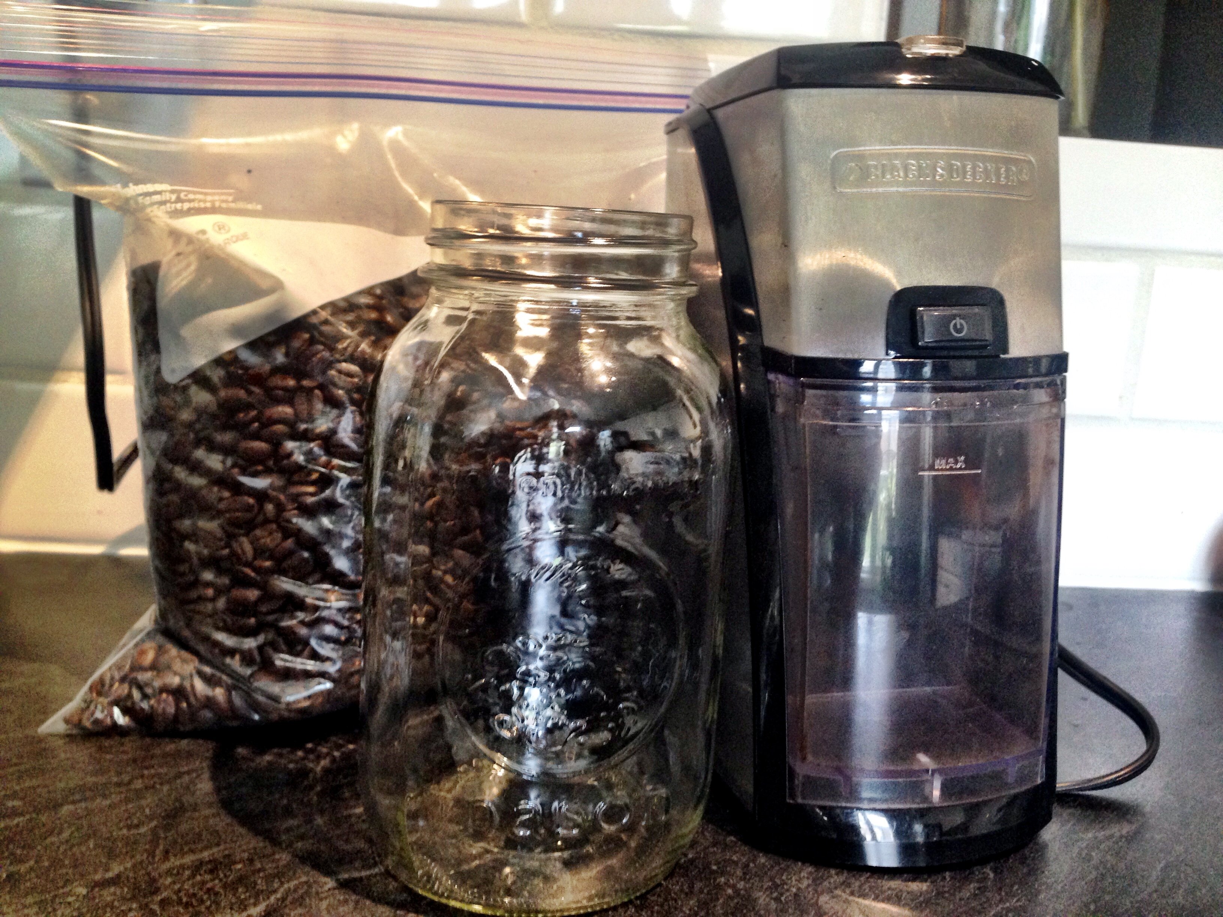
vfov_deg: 42.9
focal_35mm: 33
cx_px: 612
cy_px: 458
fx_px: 1166
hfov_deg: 55.4
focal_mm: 4.12
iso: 200
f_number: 2.4
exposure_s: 1/20
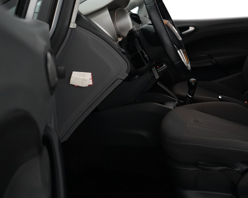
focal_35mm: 45
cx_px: 195
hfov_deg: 39.7
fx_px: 330
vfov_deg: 33.1
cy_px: 64
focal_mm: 28
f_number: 3.5
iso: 5000
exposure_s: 1/160
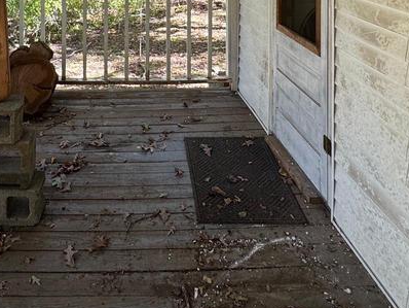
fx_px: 426
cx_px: 134
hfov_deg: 50.3
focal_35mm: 36
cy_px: -82
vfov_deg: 31.5
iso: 64
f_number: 2.2
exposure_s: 1/99
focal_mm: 2.22
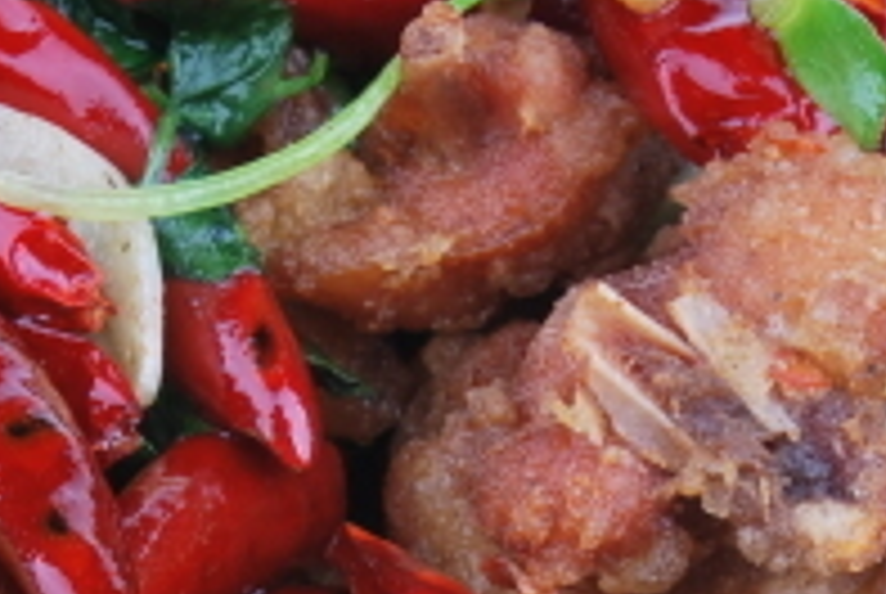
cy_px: 704
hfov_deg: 5.9
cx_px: 544
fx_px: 8666
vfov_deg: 3.9
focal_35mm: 352
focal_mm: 45
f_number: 10
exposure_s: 1/100
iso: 100
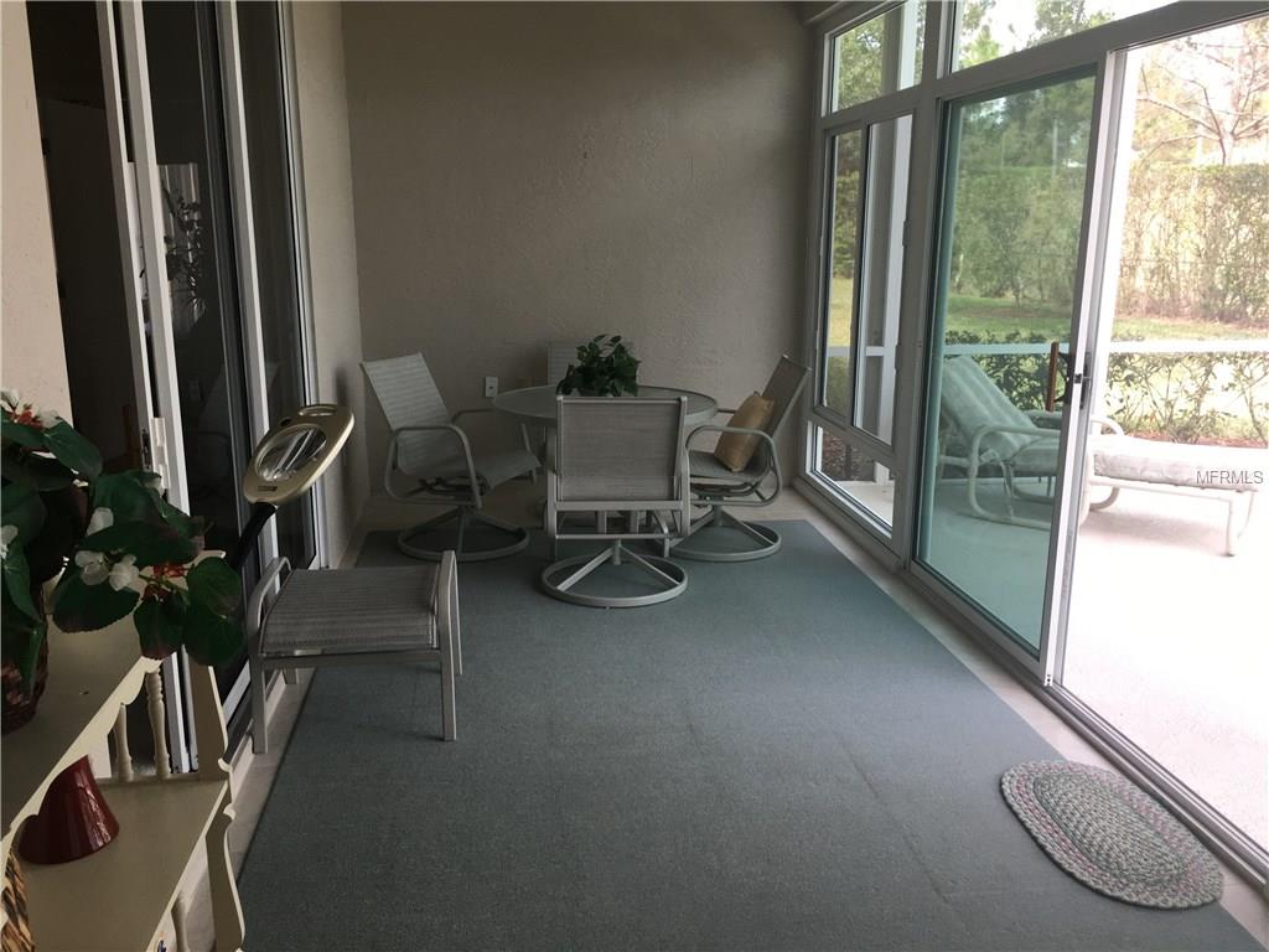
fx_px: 1063
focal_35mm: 29
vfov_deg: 48.2
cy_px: 476
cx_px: 634
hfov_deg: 61.7
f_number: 2.2
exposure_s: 1/120
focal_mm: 4.15
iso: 40
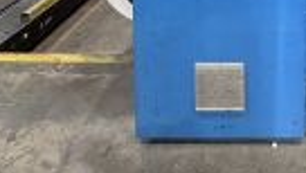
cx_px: 268
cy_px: -142
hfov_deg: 43.7
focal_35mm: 43
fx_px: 349
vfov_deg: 20.0
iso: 250
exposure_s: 1/50
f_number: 2.2
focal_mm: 2.22
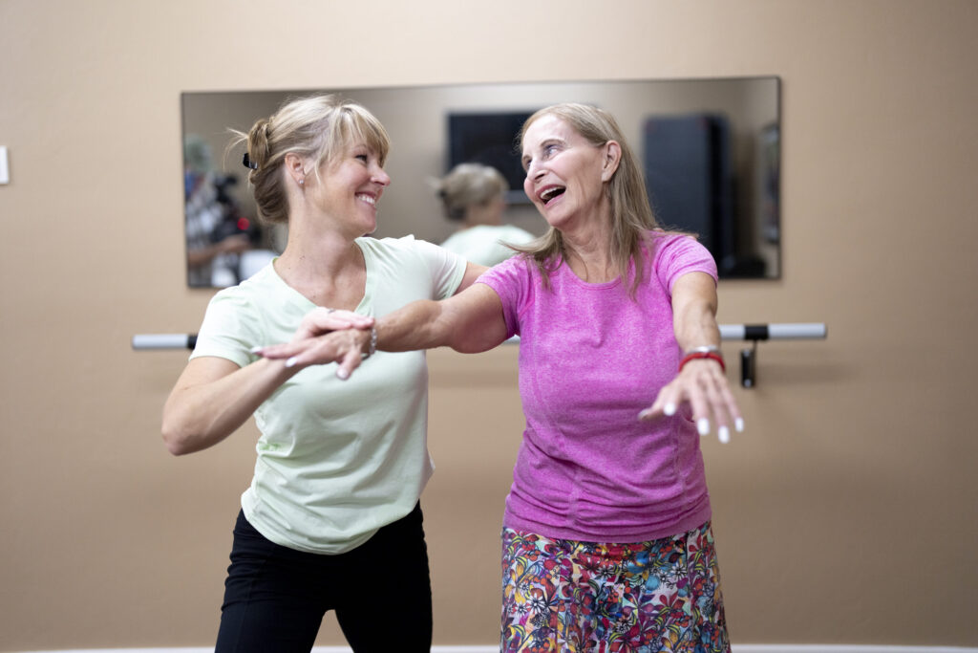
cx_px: 489
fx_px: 1358
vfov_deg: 27.0
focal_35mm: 50
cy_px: 326
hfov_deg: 39.6
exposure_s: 1/640
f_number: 1.4
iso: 400
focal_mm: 50
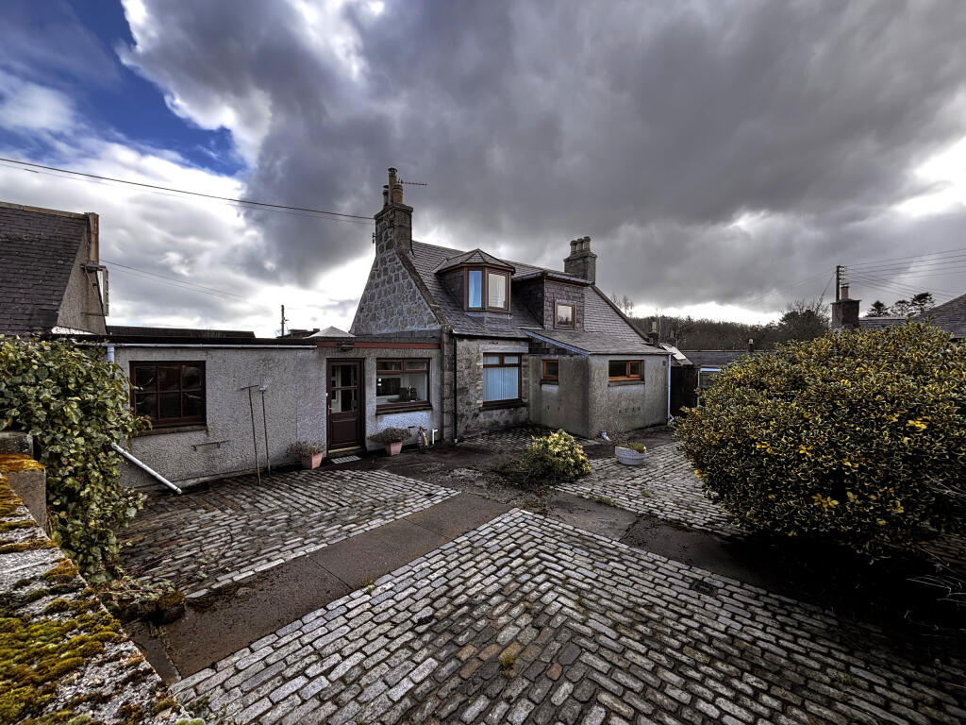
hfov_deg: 102.1
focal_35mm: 14
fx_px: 391
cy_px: 362
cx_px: 483
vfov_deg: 85.7
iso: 25
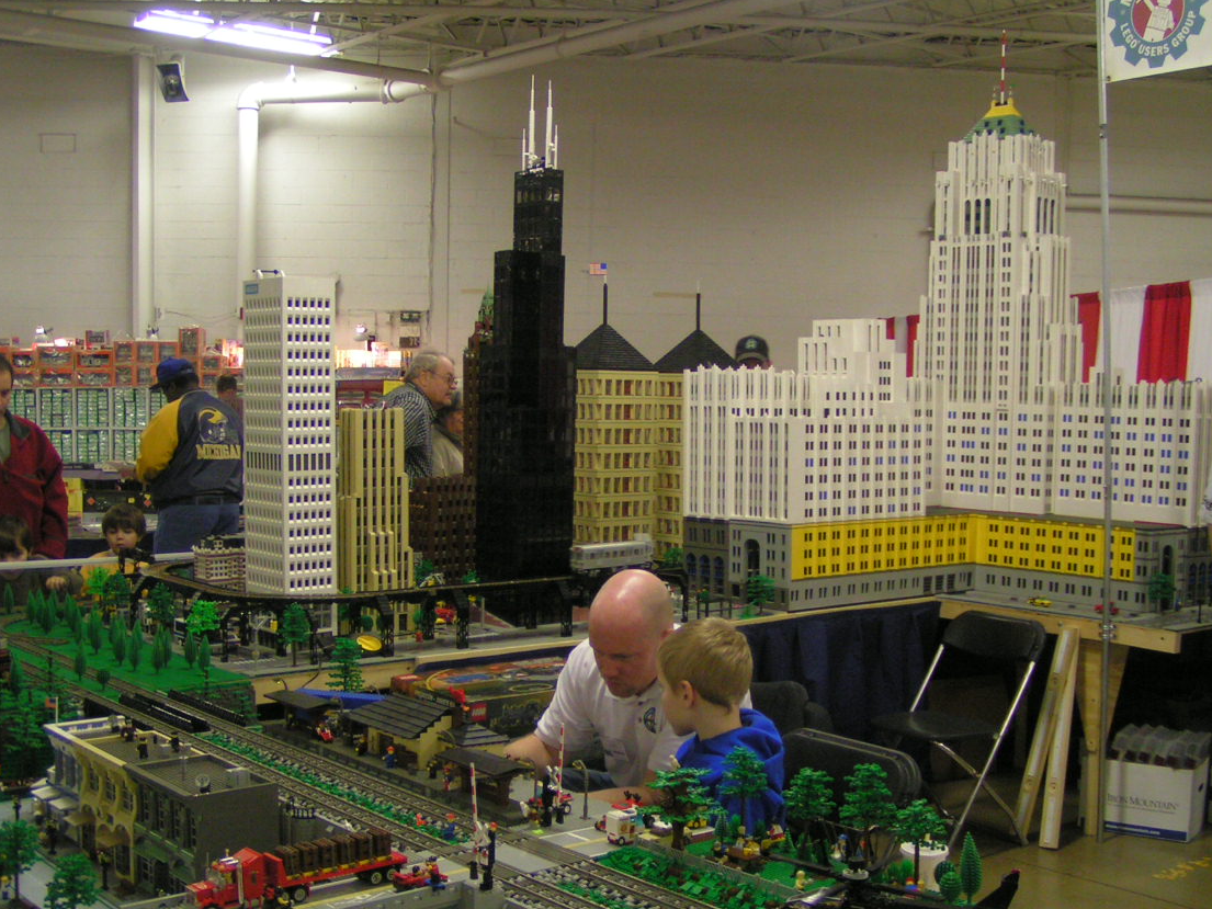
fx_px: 1541
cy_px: 470
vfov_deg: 32.9
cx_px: 590
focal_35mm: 44
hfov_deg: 42.9
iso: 200
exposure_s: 1/25
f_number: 2.8
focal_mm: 5.8
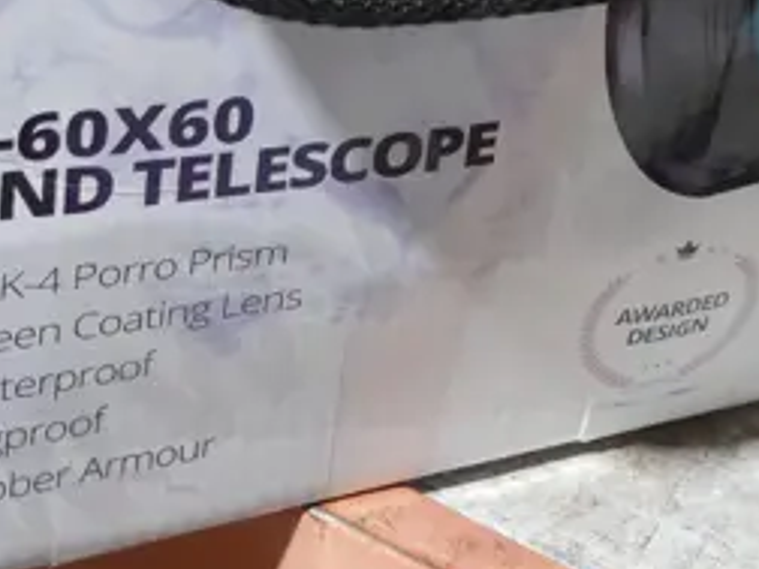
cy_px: -372
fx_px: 2500
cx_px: 1193
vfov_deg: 12.2
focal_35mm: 114
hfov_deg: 15.7
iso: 500
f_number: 3.5
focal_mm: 14
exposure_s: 1/60
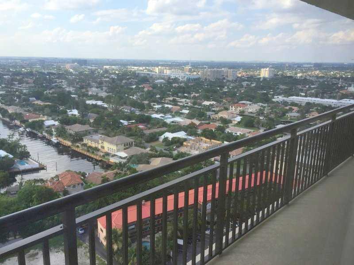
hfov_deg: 61.7
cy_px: 132
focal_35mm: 29
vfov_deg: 48.2
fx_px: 297
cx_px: 177
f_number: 2.2
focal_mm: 4.15
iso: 32
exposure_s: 1/694
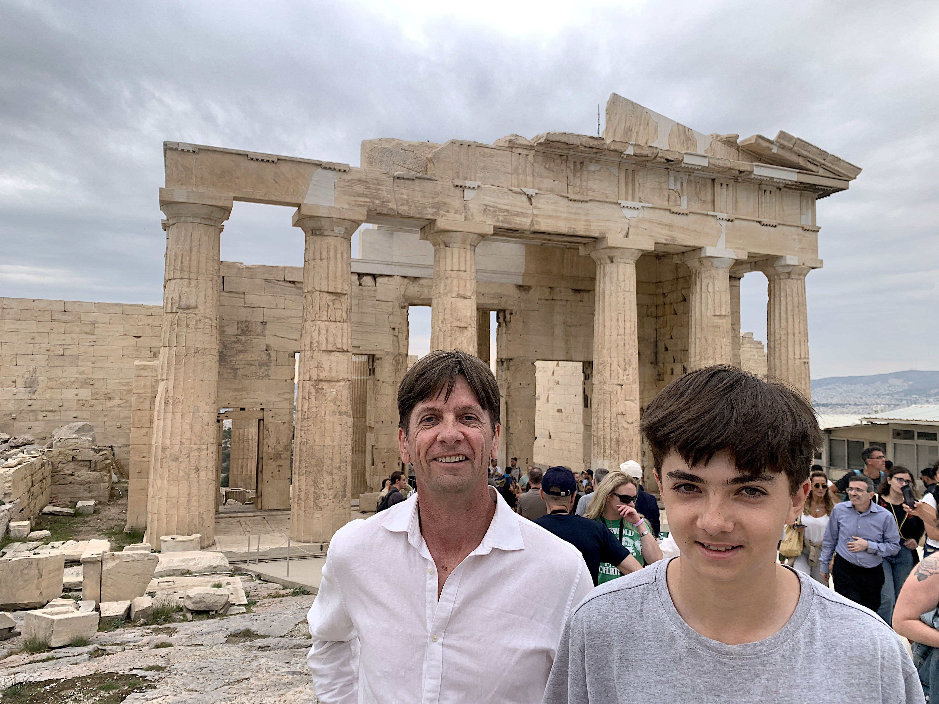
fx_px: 705
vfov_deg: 53.1
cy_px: 352
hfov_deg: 67.3
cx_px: 470
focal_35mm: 26
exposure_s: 1/420
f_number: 1.8
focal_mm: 4.25
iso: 25
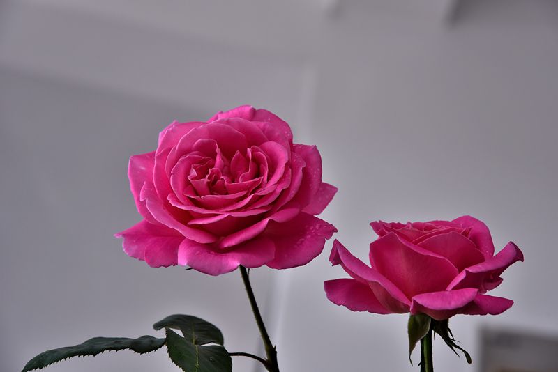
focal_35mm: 120
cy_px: 186
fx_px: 1861
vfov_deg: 11.4
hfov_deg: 17.1
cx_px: 279
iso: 200
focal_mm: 120
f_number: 8
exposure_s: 1/50
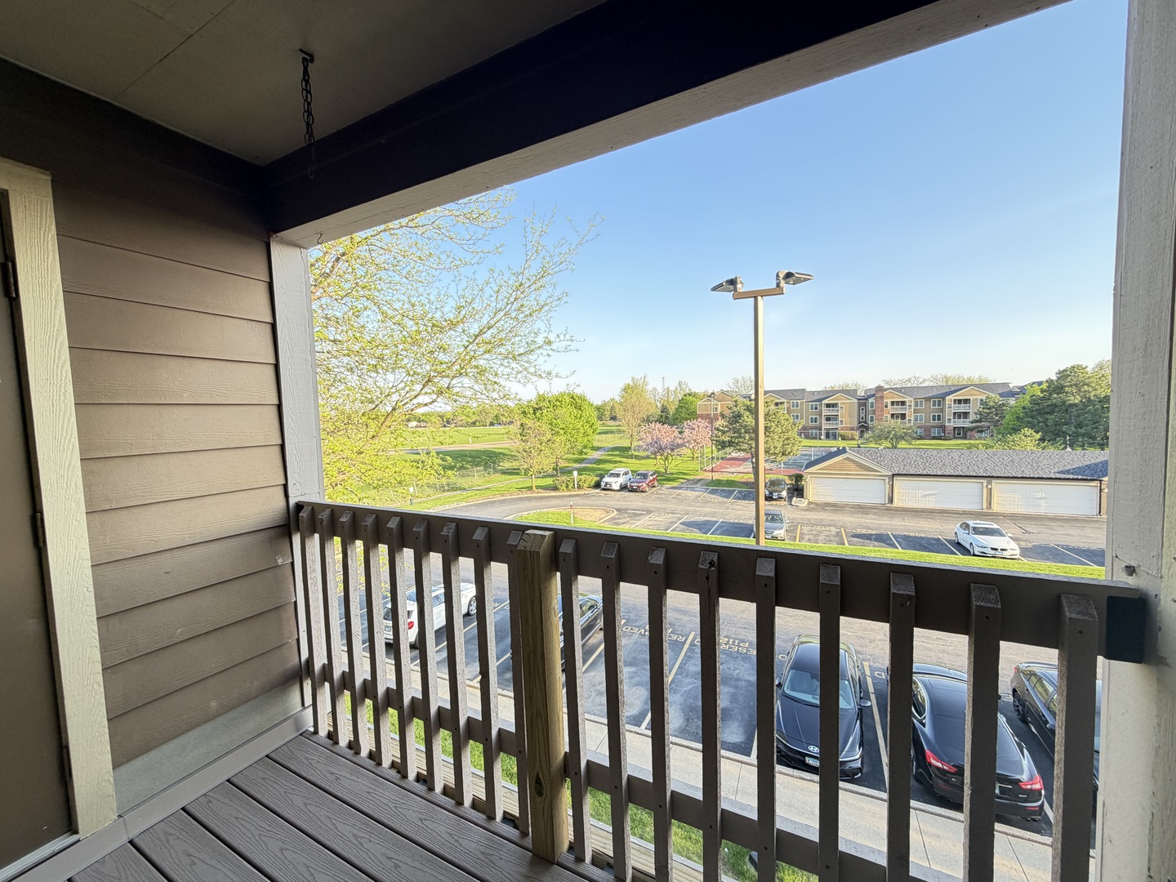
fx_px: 476
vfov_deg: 85.7
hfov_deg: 102.1
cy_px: 441
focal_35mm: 14
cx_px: 588
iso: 125
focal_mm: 2.22
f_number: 2.2
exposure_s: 1/121
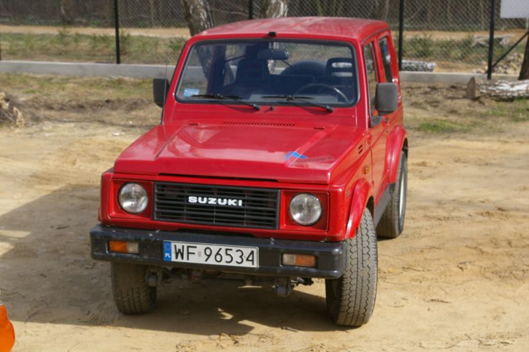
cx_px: 264
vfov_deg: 22.6
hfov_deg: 33.4
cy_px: 176
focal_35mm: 60
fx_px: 881
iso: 400
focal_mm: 40
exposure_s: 1/350
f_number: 9.5
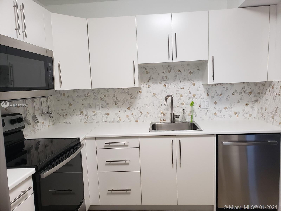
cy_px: 106
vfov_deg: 53.1
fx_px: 211
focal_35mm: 26
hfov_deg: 67.3
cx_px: 140
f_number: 2.4
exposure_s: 1/60
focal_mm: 4.3
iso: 250
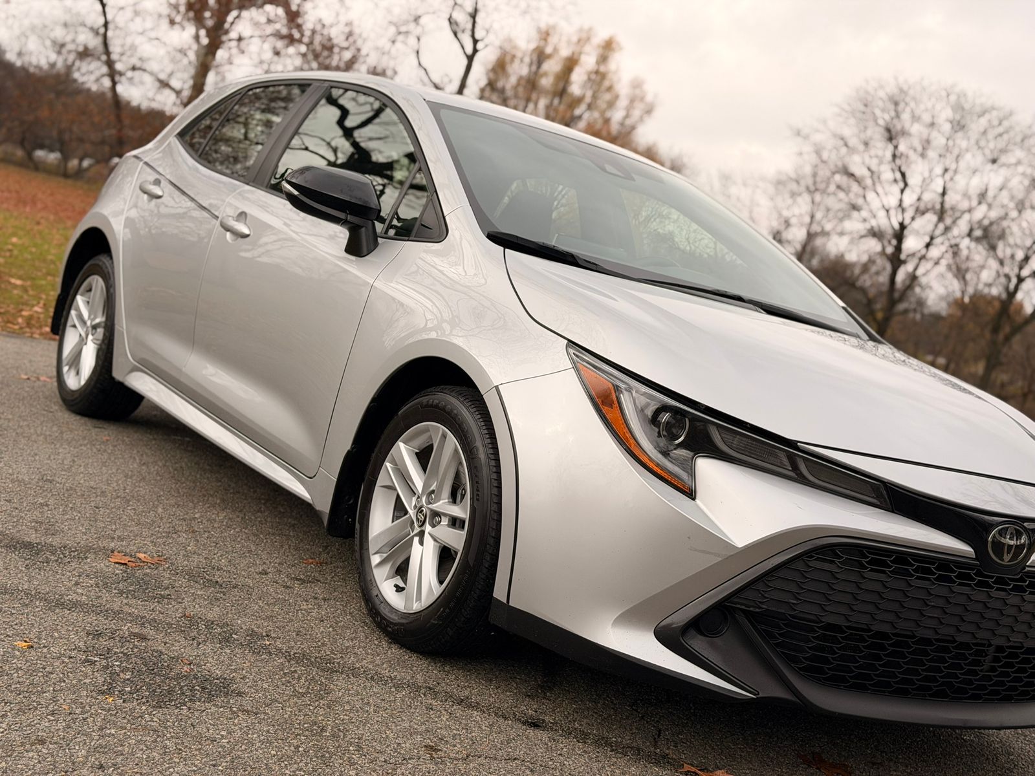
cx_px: 518
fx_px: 1435
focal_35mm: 48
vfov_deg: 30.3
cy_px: 388
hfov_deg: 39.7
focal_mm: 6.76
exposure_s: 1/706
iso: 64
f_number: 1.78
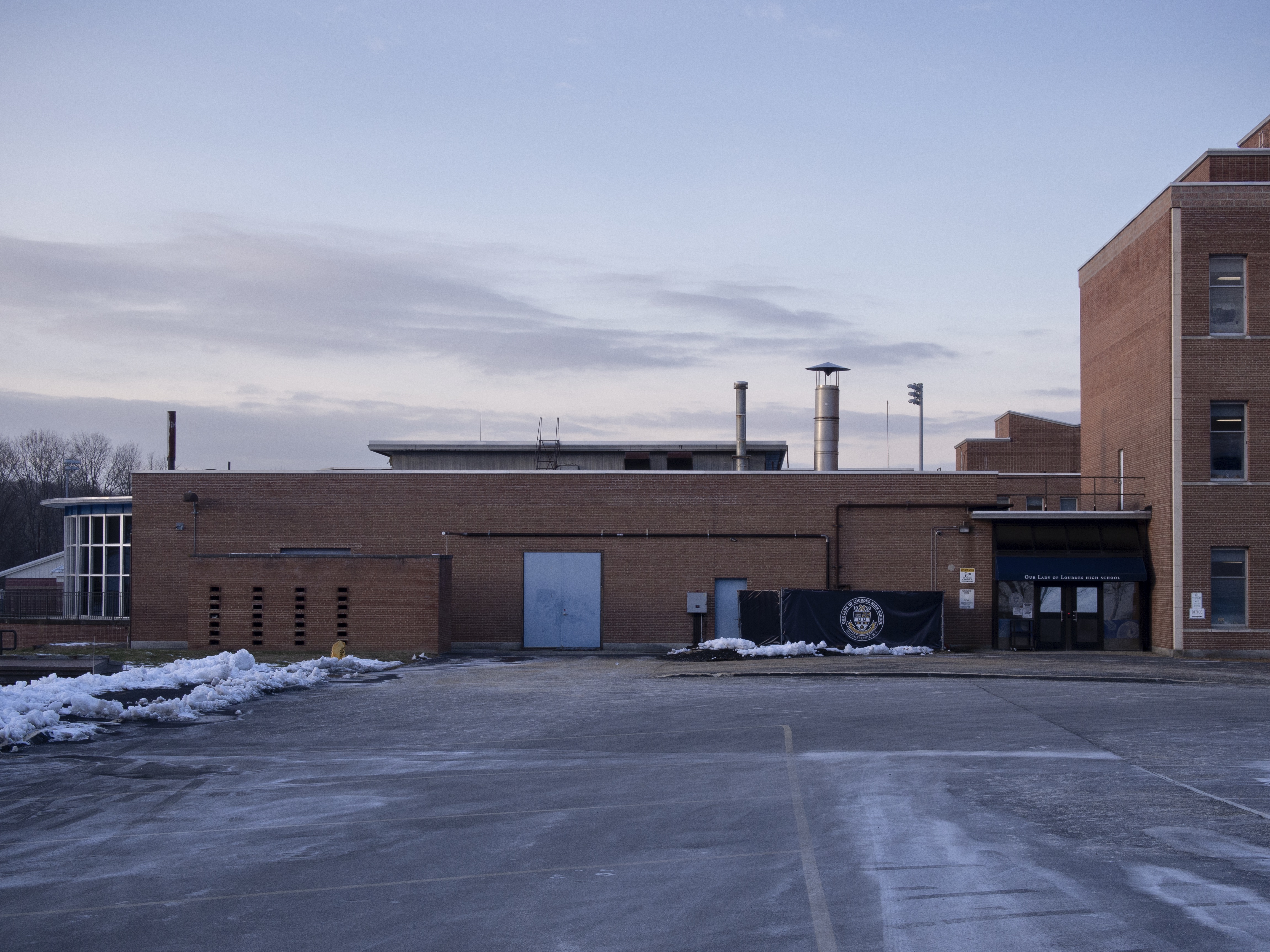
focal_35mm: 58
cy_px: 476
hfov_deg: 33.2
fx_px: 2128
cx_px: 635
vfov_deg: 25.2
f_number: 8
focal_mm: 29
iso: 400
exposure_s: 1/160
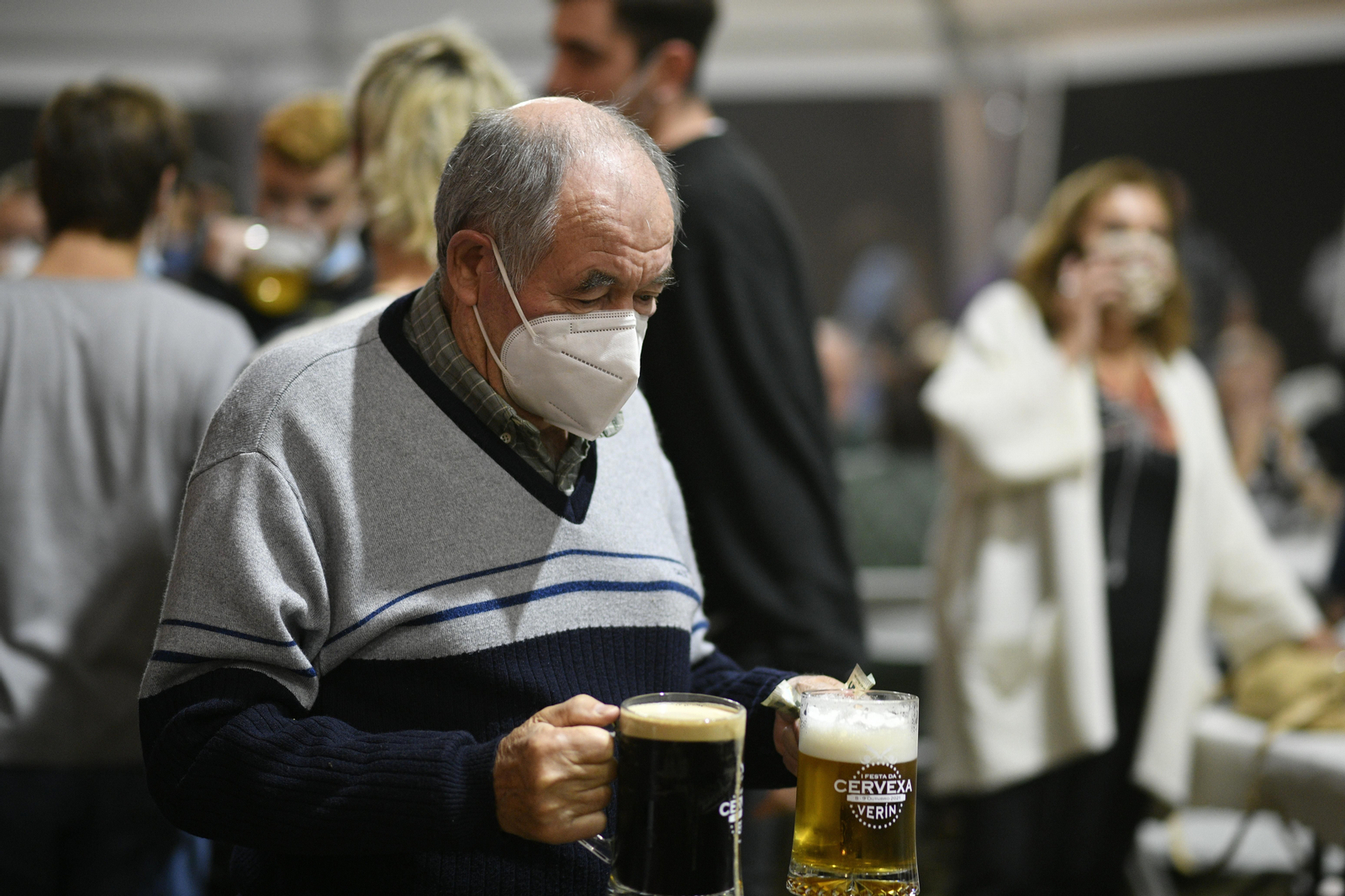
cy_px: 448
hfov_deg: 23.9
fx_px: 3175
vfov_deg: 16.1
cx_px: 672
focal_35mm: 85
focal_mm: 85
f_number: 2.2
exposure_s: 1/125
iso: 1600
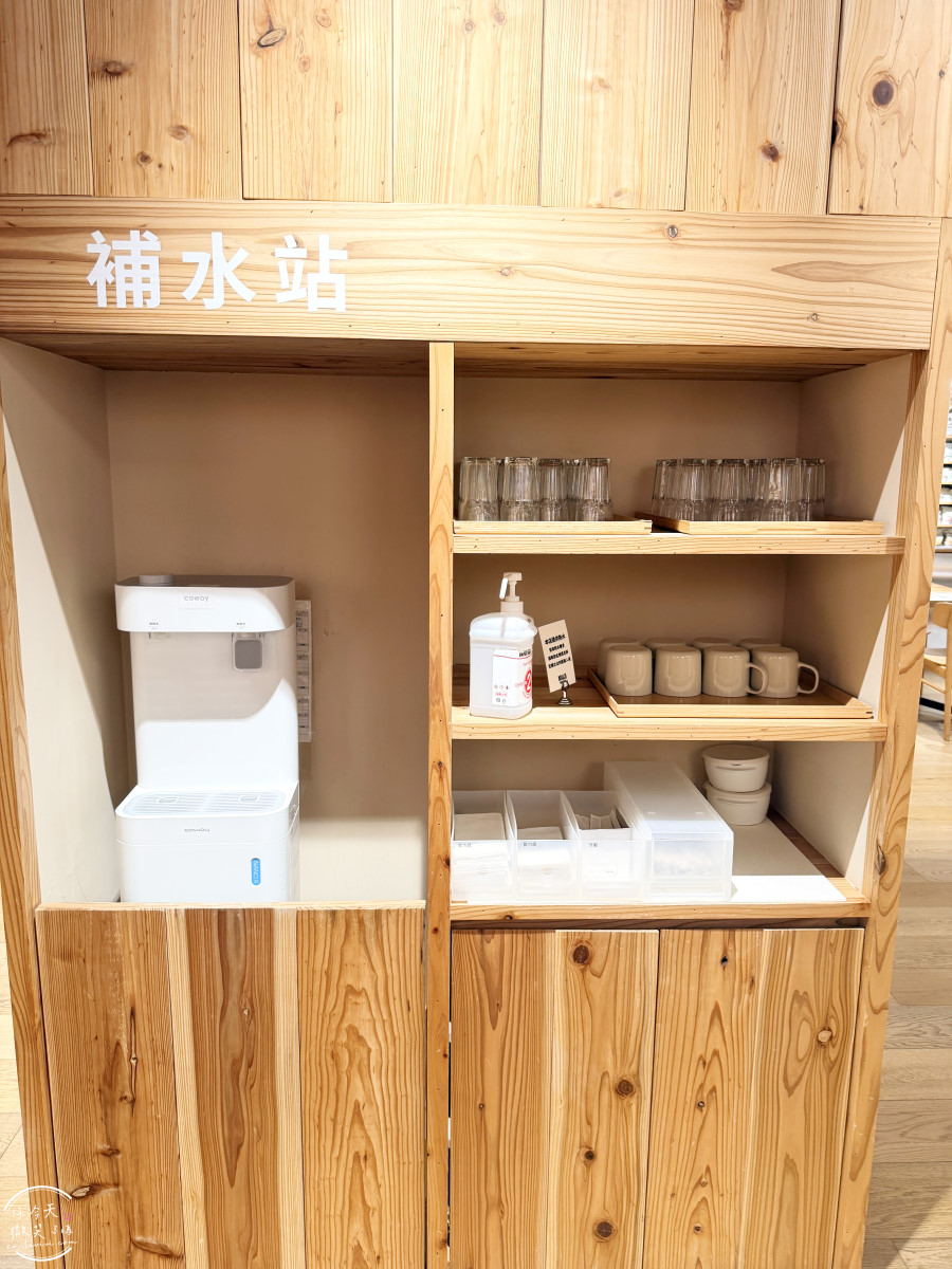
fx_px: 880
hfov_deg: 56.8
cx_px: 476
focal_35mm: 24
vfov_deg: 71.6
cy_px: 634
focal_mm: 6.76
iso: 125
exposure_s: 1/60
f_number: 1.78
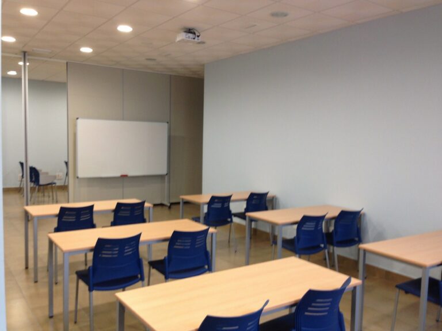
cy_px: 166
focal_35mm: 33
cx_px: 221
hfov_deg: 55.4
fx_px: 421
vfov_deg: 42.9
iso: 80
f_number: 2.4
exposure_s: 1/20
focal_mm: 4.12
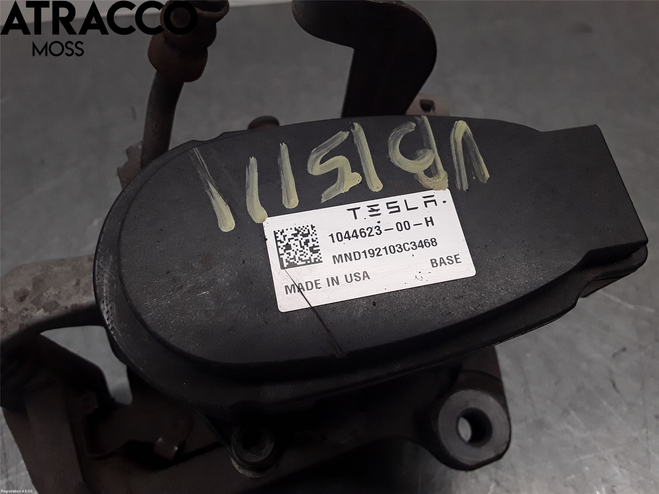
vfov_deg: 49.7
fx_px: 533
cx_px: 330
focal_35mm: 28
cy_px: 247
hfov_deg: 63.4
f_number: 1.9
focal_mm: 2.91
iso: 100
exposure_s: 1/334
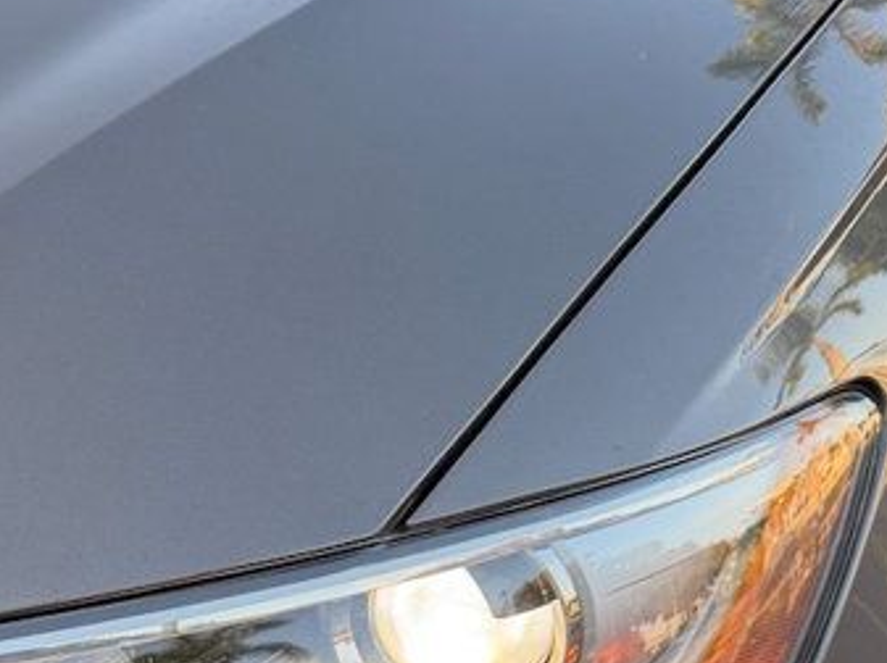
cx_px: -108
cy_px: 842
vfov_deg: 18.8
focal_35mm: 73
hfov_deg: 24.7
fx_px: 1869
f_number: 1.78
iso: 100
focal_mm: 6.76
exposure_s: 1/245
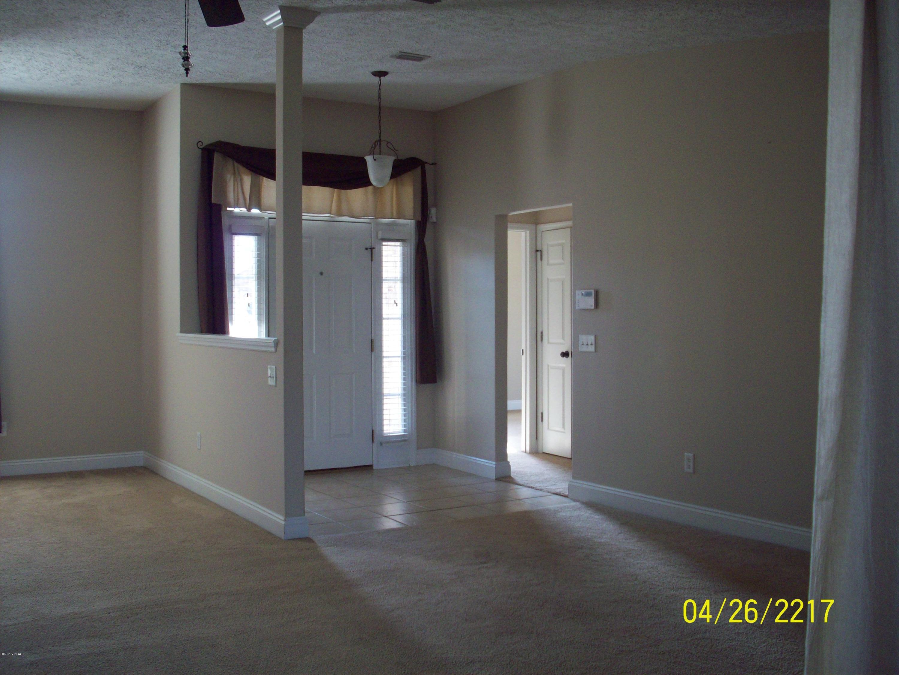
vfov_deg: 38.7
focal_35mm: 37
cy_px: 338
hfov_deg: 50.1
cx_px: 450
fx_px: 961
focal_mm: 6.2
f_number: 2.8
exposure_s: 1/45
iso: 109
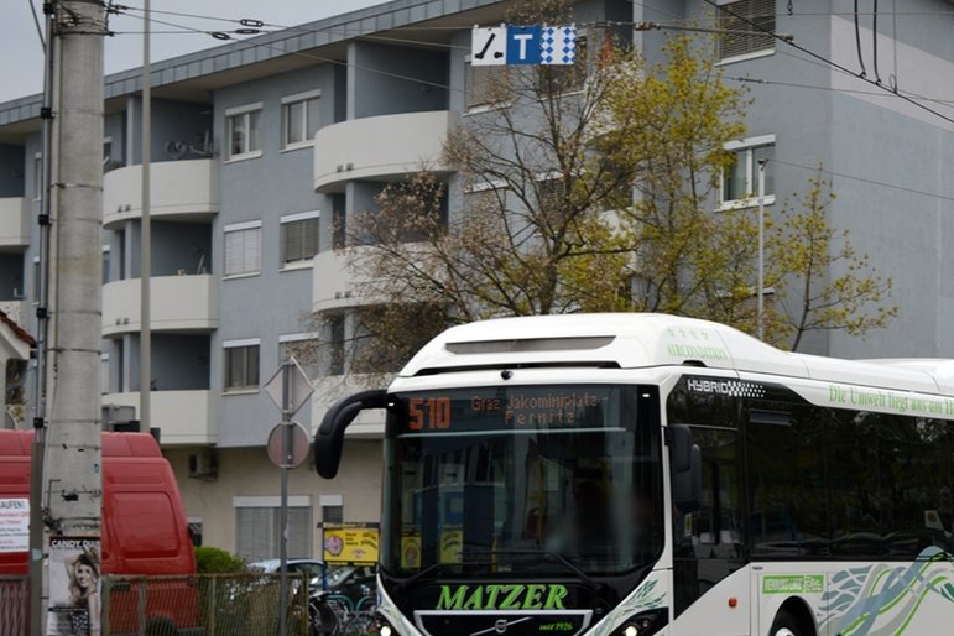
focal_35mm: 112
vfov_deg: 12.2
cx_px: 704
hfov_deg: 18.2
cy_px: 426
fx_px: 2968
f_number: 5.6
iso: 100
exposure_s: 1/125
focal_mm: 48
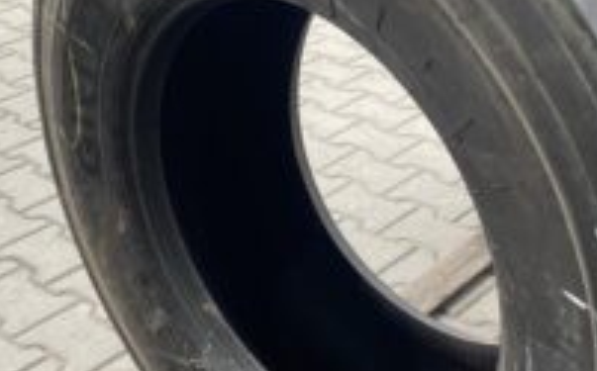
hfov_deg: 34.5
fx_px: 959
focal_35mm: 59
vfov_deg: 21.9
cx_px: 348
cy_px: 208
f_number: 1.8
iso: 64
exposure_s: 1/100
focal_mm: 4.25
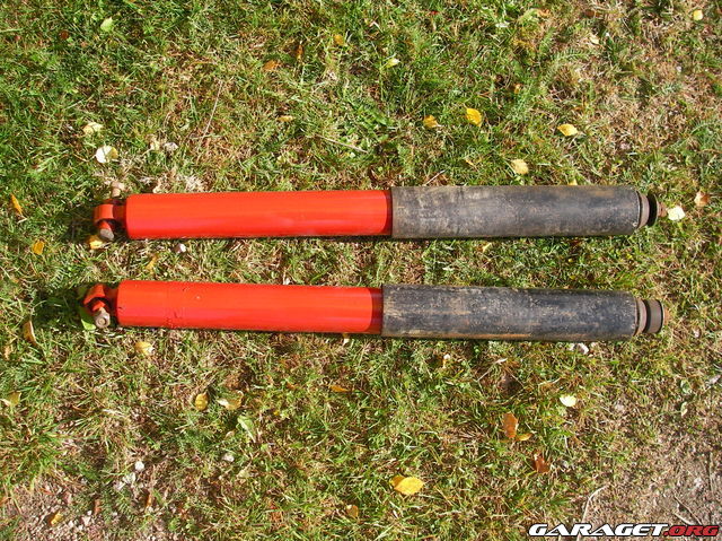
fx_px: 792
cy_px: 270
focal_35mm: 38
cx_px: 361
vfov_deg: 37.7
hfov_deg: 49.0
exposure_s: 1/306
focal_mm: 6.3
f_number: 3.3
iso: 50
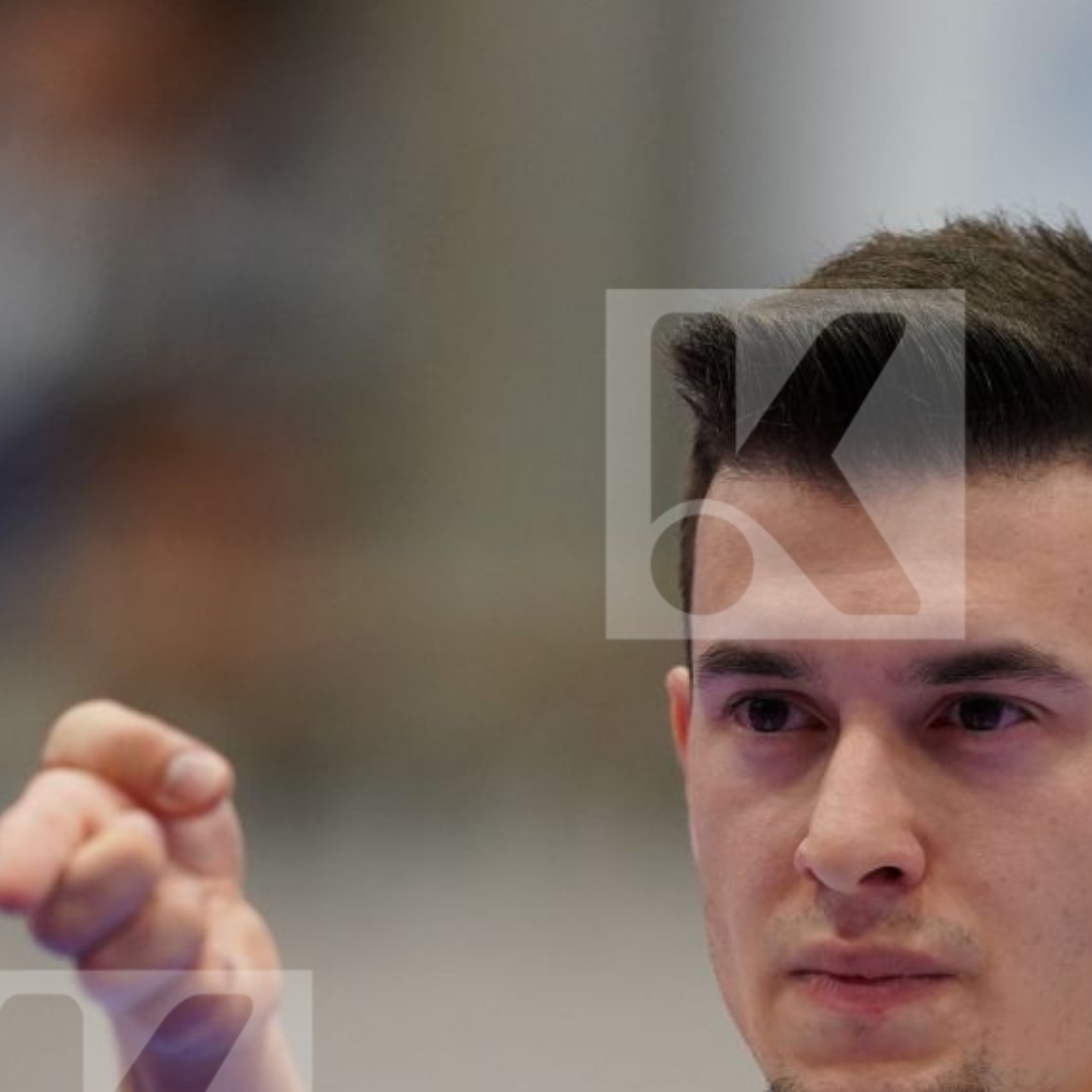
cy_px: 1146
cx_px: 786
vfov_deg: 1.6
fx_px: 38546
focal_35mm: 1080
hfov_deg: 1.6
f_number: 2.8
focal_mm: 400
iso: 1600
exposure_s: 1/500
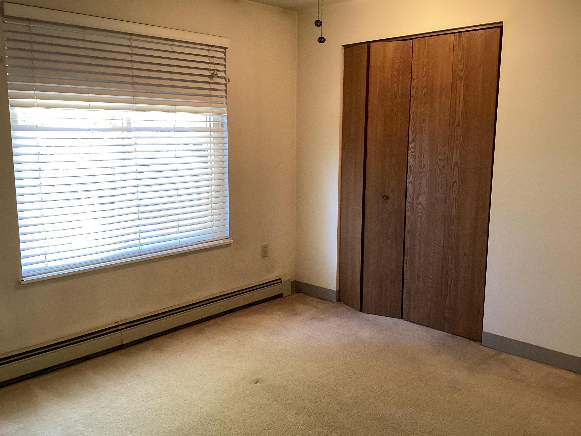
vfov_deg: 45.4
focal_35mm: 31
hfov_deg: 58.4
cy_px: 218
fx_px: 520
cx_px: 290
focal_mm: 3.3
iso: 200
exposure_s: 1/60
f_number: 2.4
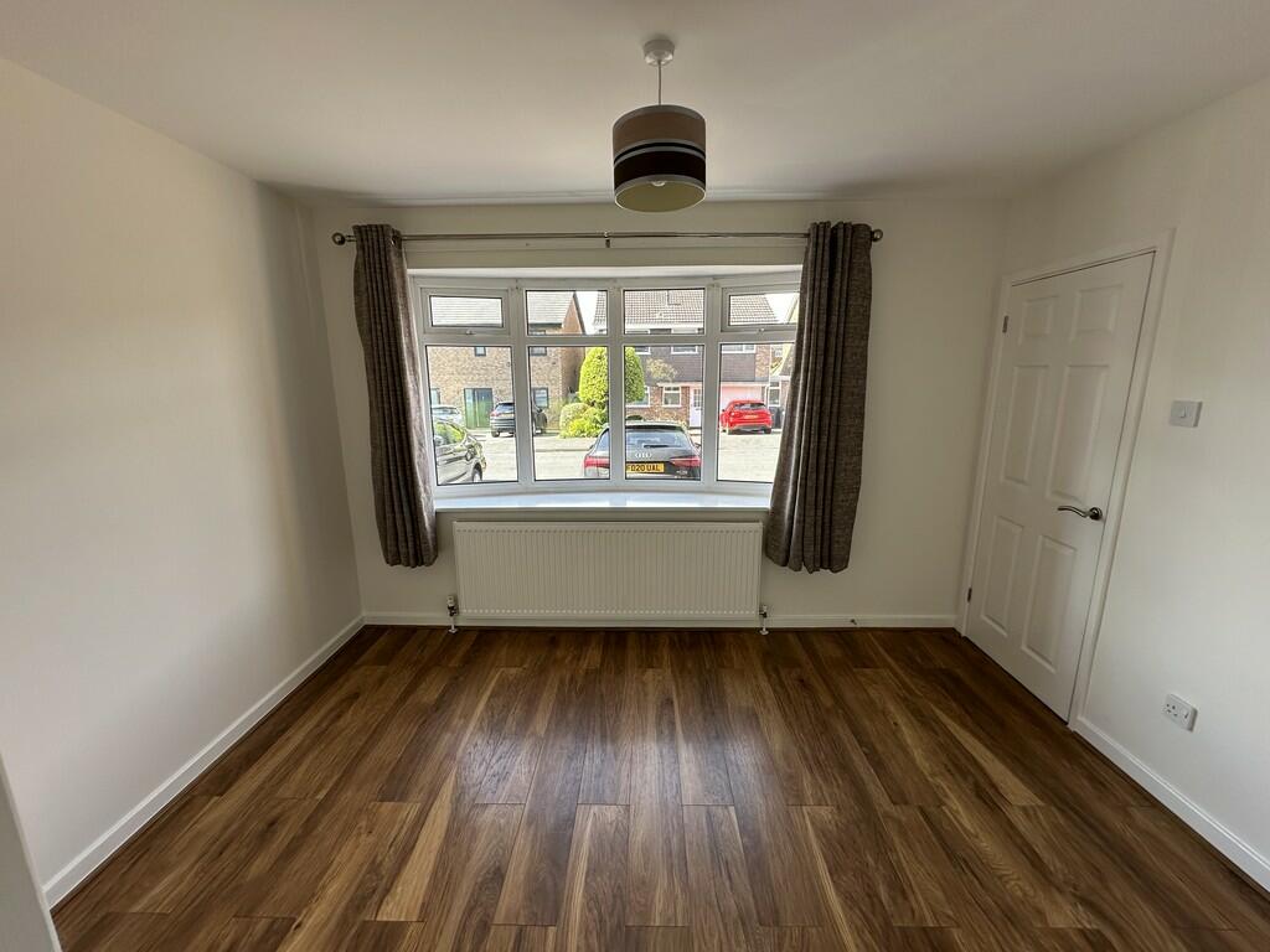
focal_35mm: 14
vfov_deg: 85.7
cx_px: 635
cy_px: 476
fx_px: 514
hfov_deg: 102.1
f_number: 2.2
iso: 40
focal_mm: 2.22
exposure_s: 1/183
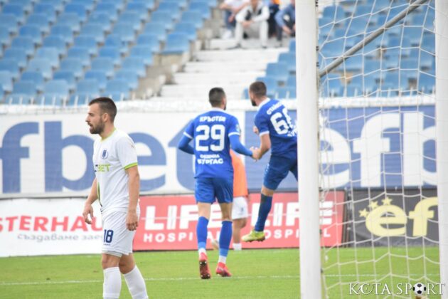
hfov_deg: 4.6
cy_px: 150
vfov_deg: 3.1
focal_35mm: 450
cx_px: 224
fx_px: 5600
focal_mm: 300
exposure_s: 1/1000
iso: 3200
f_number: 5.6
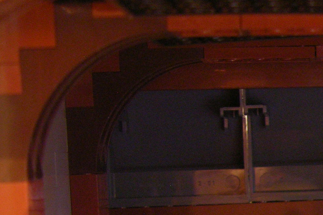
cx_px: 459
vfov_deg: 10.7
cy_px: 289
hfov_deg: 15.3
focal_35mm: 125
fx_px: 1121
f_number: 2.9
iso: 200
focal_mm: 10
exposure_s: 2
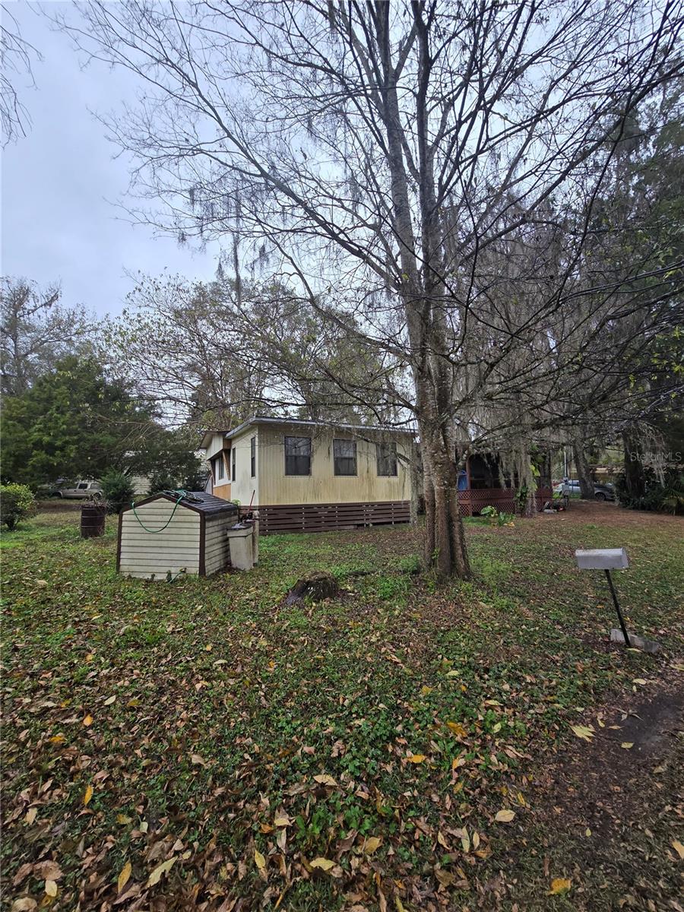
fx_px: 343
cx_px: 342
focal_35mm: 13
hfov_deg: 89.9
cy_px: 456
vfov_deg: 106.2
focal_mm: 2.2
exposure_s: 1/217
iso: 50
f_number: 2.2
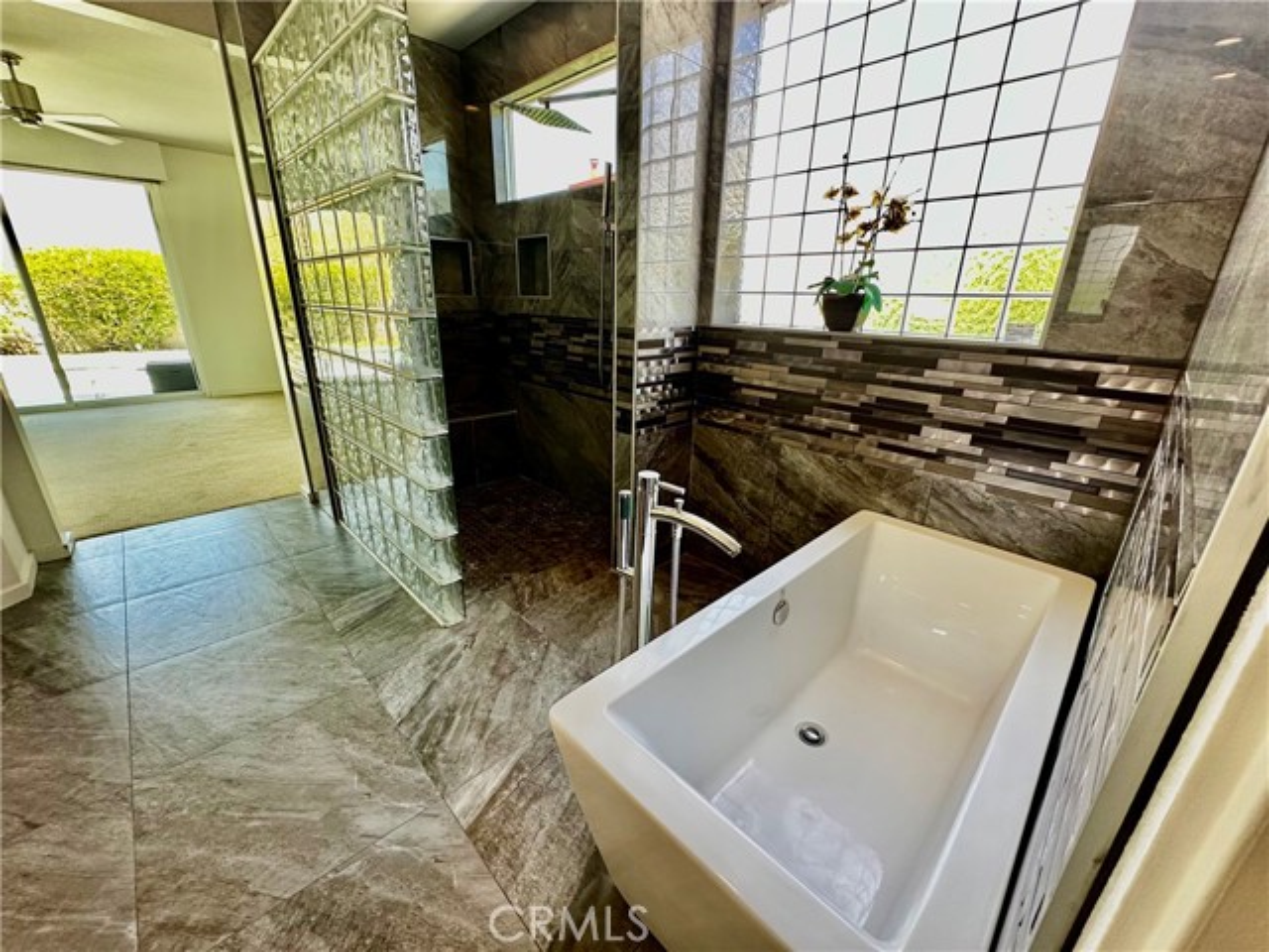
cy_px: 476
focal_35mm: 14
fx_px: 513
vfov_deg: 85.7
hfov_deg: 102.1
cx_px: 634
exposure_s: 1/120
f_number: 2.2
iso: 250
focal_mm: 2.22
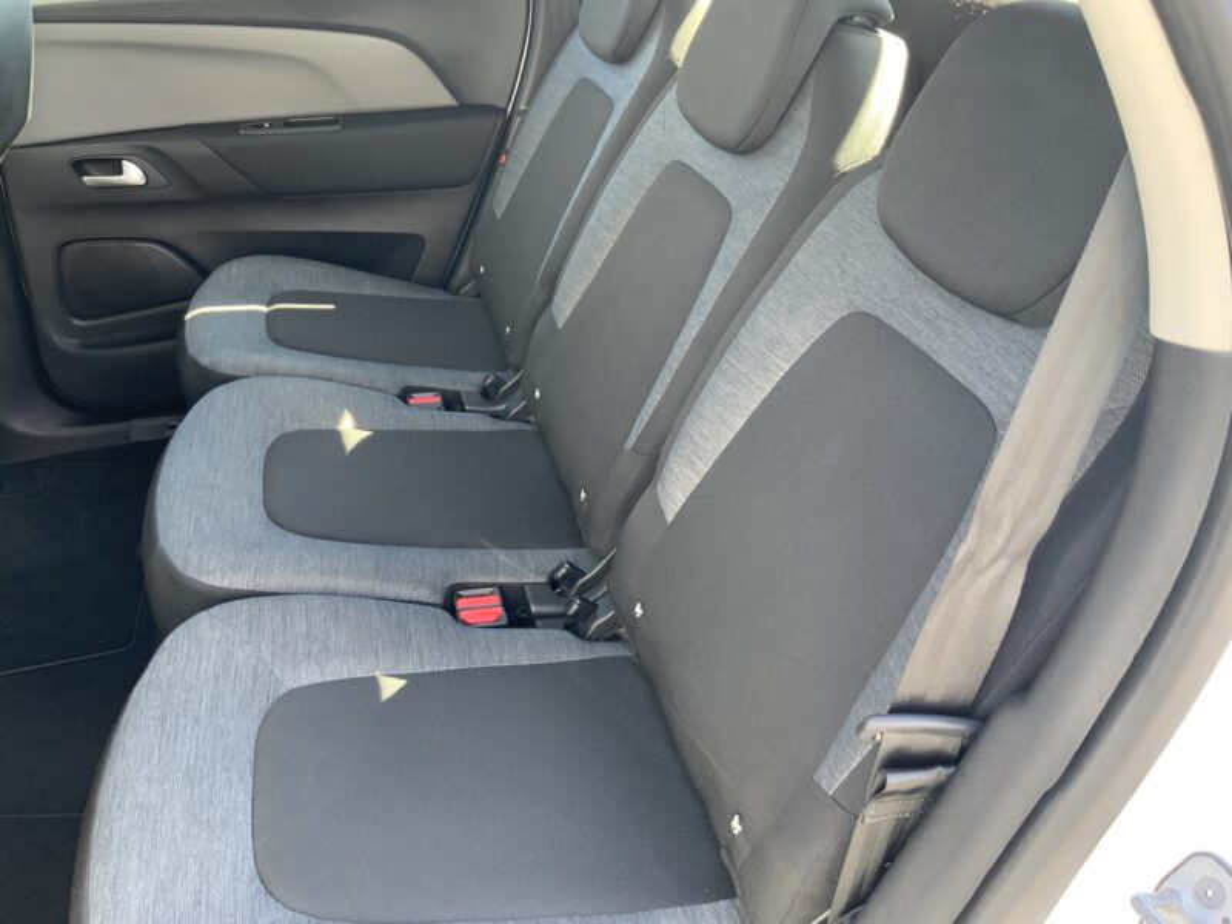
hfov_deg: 61.7
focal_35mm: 29
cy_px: 462
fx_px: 1032
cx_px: 616
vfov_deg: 48.2
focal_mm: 3
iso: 64
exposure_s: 1/67
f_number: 1.8
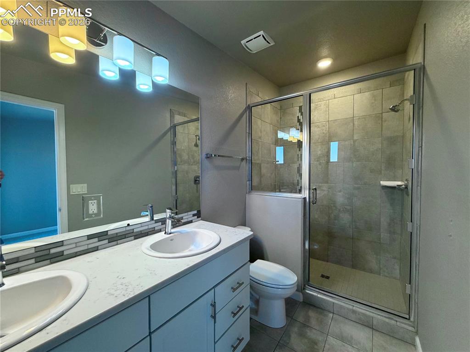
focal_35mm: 14
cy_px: 176
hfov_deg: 102.1
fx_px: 190
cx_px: 235
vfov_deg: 85.6
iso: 250
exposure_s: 1/120
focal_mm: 2.22
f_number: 2.2
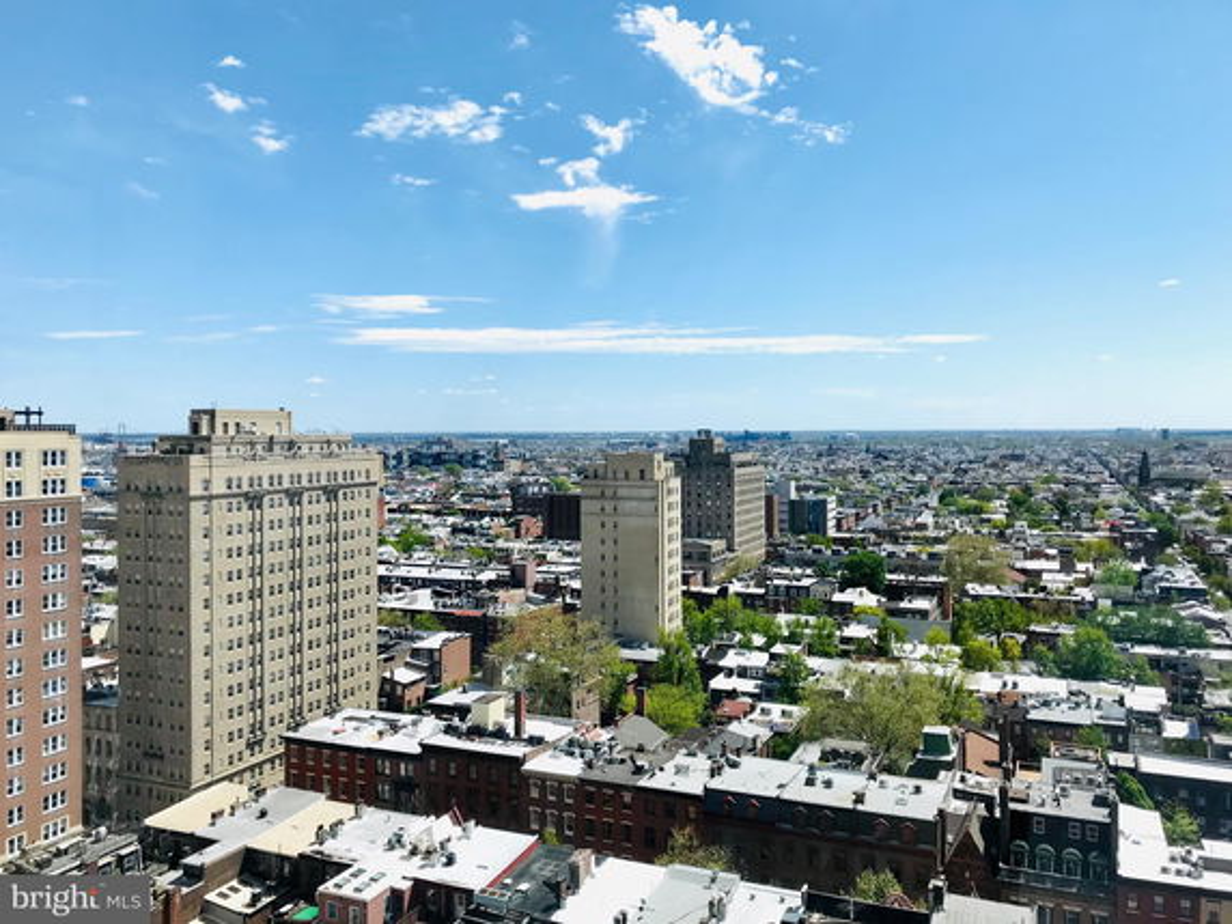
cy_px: 462
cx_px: 616
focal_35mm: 28
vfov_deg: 49.7
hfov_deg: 63.4
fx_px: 997
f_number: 1.8
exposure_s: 1/1597
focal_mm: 3.99
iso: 20
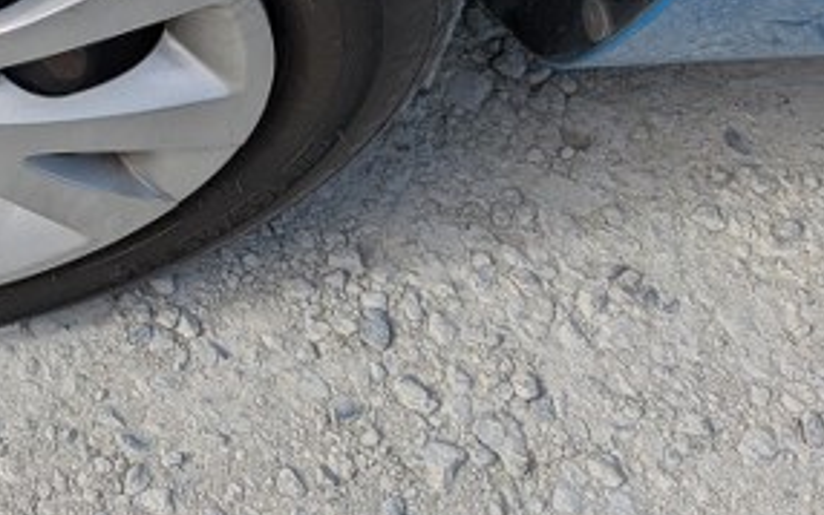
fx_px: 1662
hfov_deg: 23.8
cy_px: -6
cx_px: -307
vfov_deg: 17.2
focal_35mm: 74
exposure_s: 1/899
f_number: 1.89
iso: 45
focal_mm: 5.43
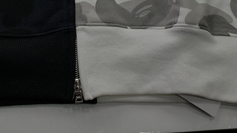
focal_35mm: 89
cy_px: -142
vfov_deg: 12.0
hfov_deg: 23.8
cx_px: 83
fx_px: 559
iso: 50
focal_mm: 4.3
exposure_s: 1/269
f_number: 1.5
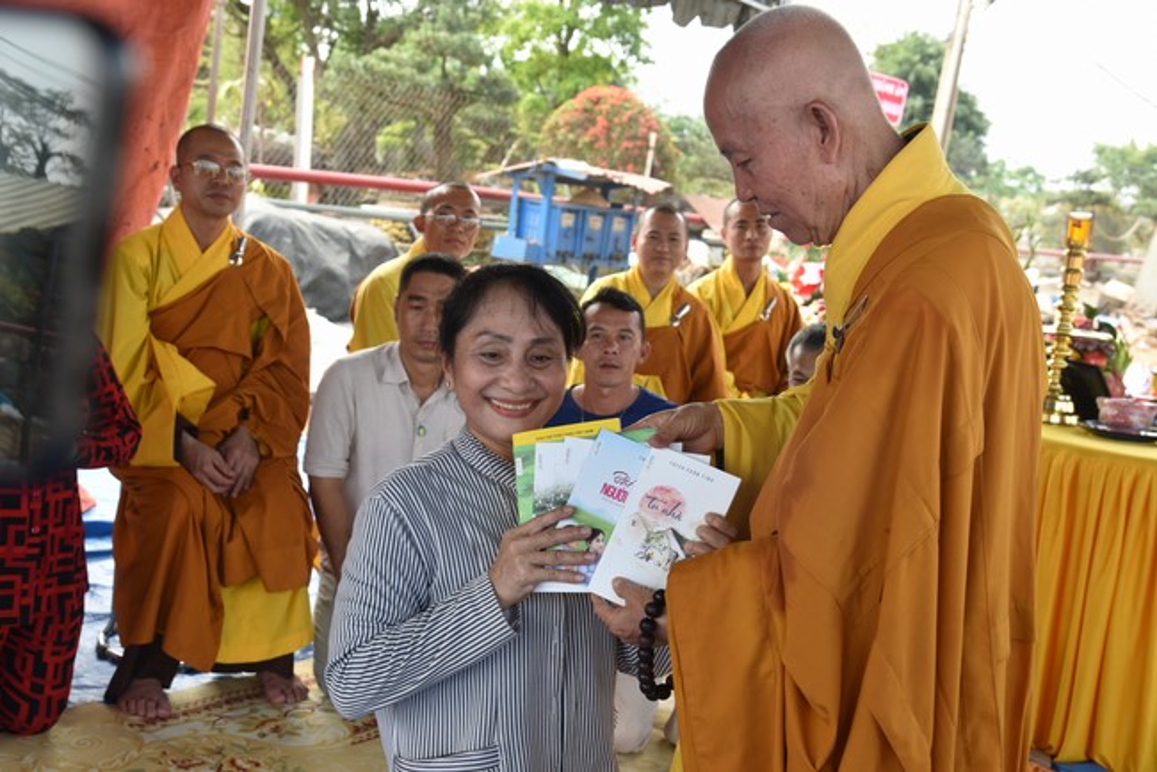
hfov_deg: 42.7
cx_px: 578
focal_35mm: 46
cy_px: 386
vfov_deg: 29.3
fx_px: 1479
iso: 400
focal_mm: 46
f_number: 6.3
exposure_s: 1/160
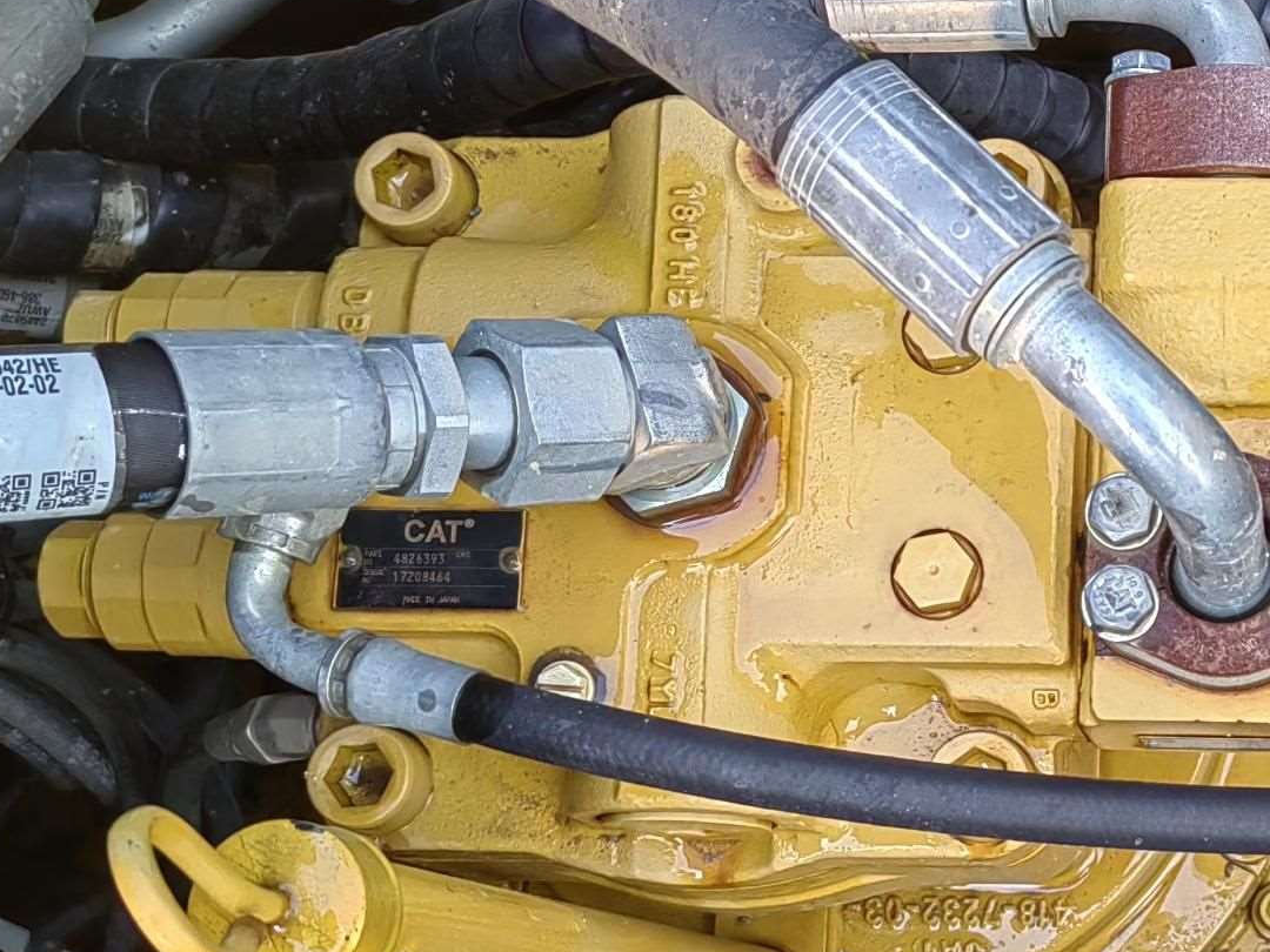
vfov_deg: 22.8
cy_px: 661
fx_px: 2348
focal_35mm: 64
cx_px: 1289
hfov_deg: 28.3
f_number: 1.9
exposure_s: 1/909
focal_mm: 5.52
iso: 125
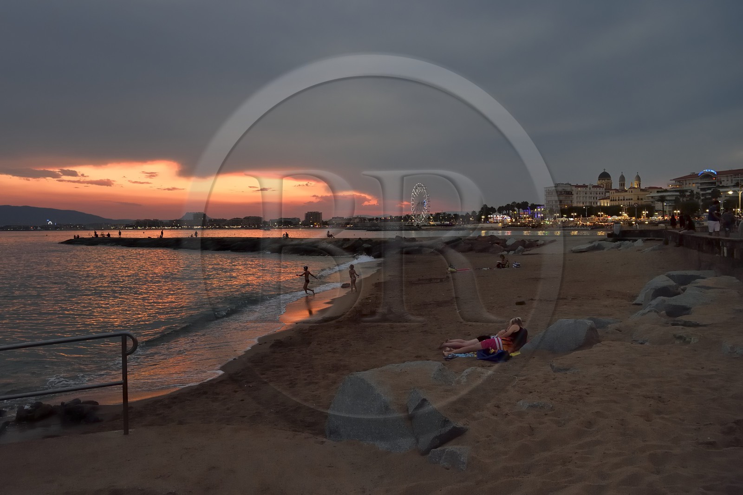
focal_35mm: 28
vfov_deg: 46.4
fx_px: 578
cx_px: 372
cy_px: 248
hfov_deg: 65.5
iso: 1600
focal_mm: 28
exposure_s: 1/100
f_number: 6.3
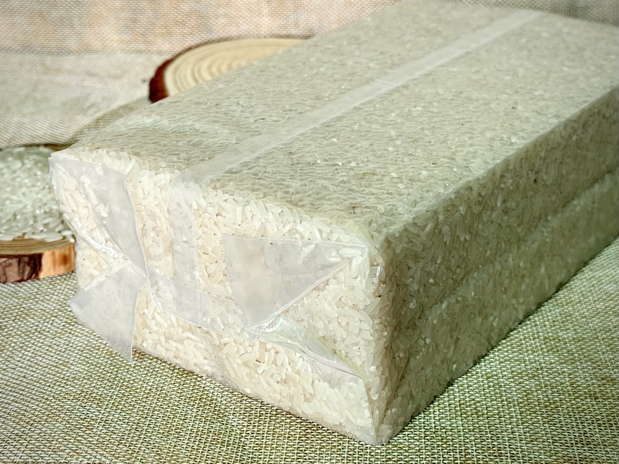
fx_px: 858
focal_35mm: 48
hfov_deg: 39.7
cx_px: 310
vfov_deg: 30.3
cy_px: 232
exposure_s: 1/121
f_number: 1.78
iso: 64
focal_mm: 6.76
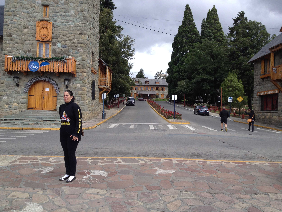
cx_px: 141
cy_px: 106
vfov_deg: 40.7
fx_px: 285
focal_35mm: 35
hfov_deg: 52.6
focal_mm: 4.28
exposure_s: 1/756
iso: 50
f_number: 2.4
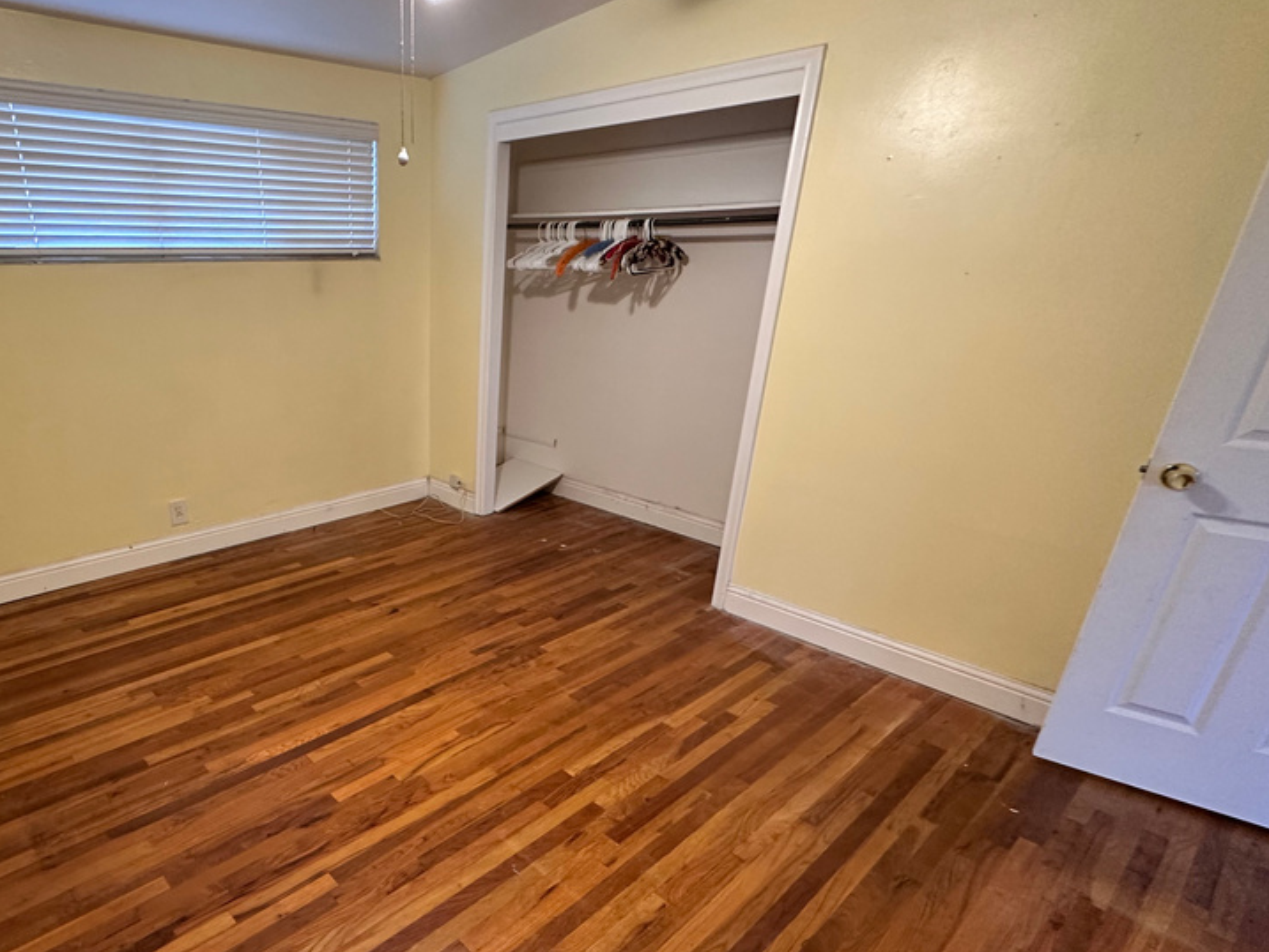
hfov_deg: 78.6
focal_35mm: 20
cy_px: 561
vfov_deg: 65.5
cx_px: 407
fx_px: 733
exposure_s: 1/60
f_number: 2.2
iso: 400
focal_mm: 2.22
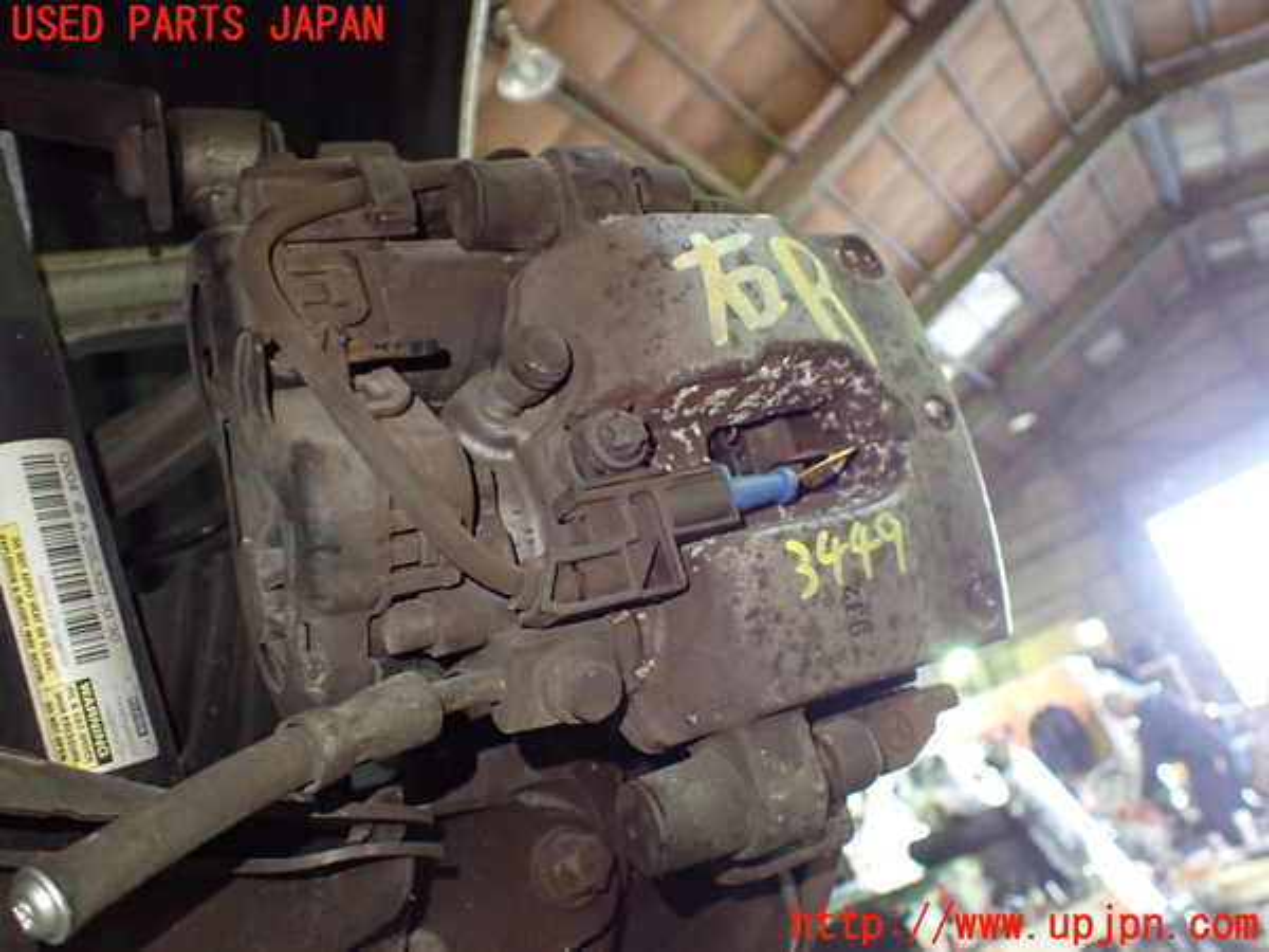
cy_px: 476
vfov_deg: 46.8
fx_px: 1100
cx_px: 634
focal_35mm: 30
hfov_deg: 60.0
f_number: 2.3
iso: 800
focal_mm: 5.4
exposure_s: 1/50
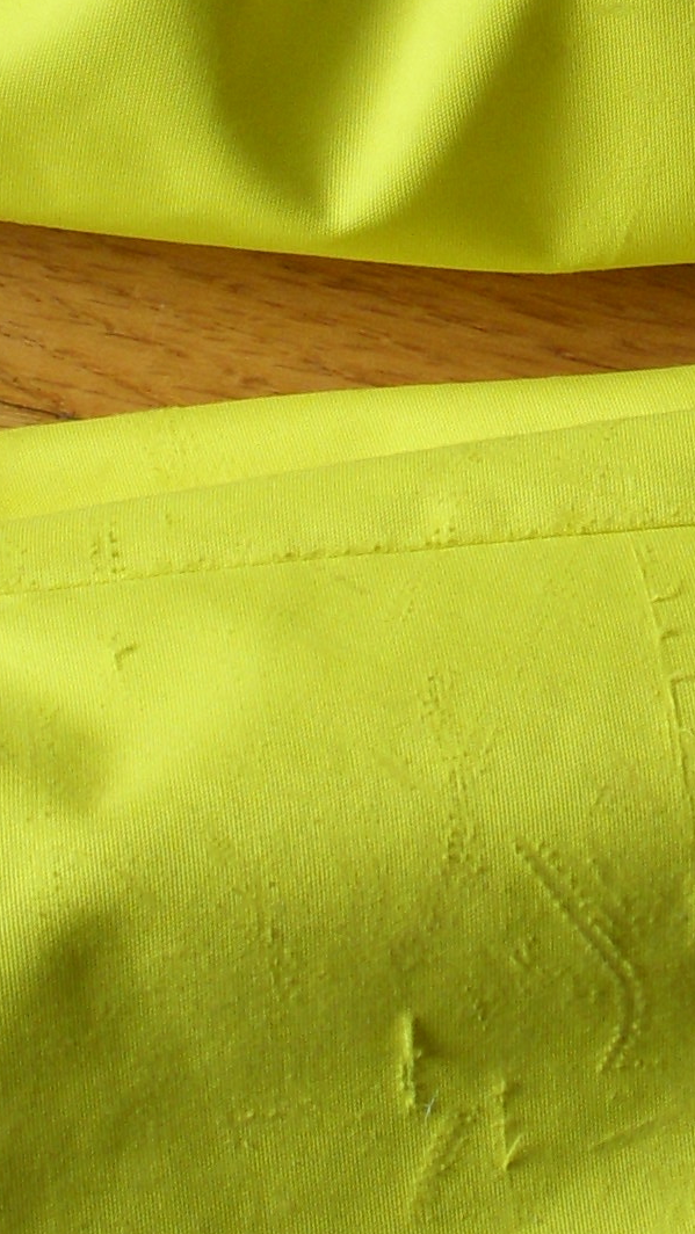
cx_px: 718
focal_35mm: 127
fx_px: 4158
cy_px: 412
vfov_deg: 16.8
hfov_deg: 9.5
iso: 125
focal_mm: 6.3
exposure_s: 1/30
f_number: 3.3
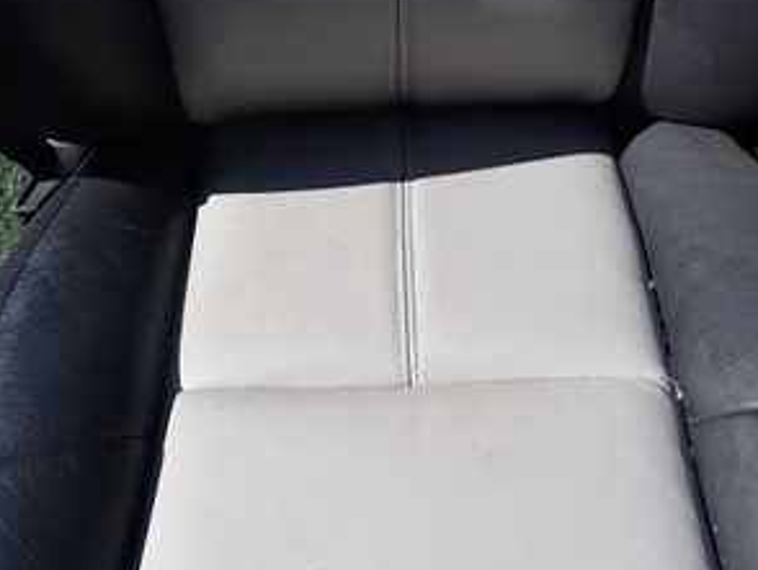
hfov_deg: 37.5
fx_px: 1118
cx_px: 379
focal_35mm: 51
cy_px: 418
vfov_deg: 28.2
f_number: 8
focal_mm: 4.5
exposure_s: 1/160
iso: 100
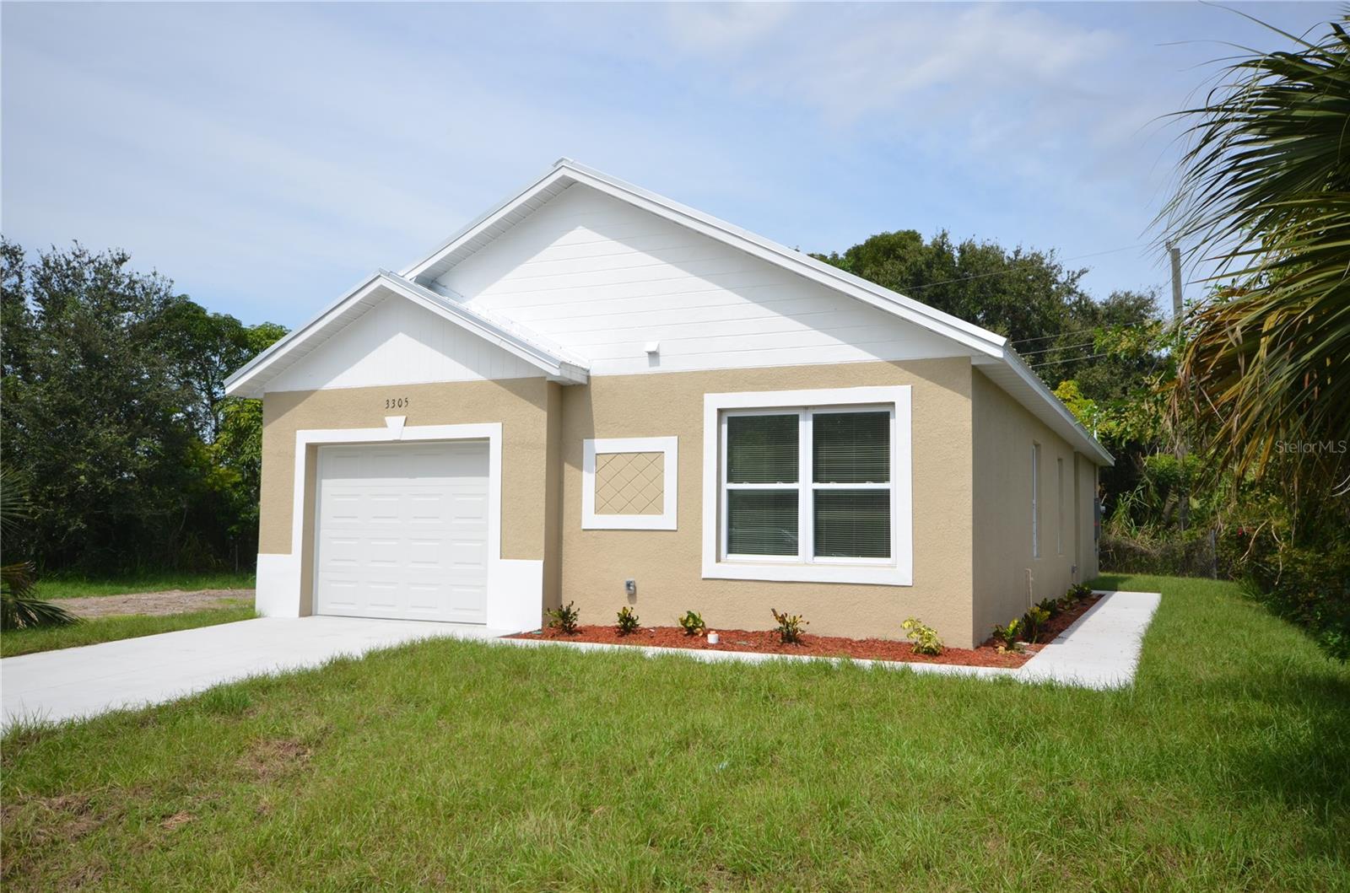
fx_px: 1122
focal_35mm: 30
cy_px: 446
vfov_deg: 43.4
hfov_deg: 62.0
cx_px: 675
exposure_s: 1/250
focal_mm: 20
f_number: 8
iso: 100
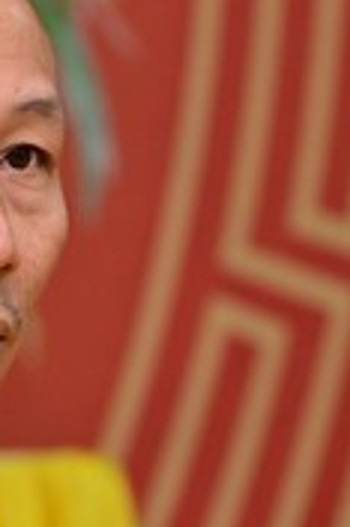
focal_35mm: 444
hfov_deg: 3.1
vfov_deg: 4.6
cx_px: -57
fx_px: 6487
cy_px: 509
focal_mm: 120
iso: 1250
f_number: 5.6
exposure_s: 1/160
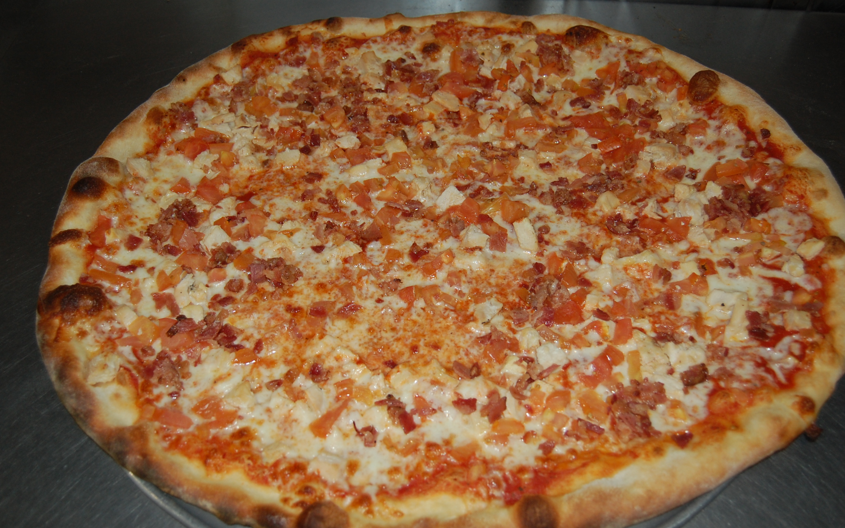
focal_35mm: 36
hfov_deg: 54.6
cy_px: 269
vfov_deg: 35.8
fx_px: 818
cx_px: 418
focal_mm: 23
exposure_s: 1/60
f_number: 3.8
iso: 400
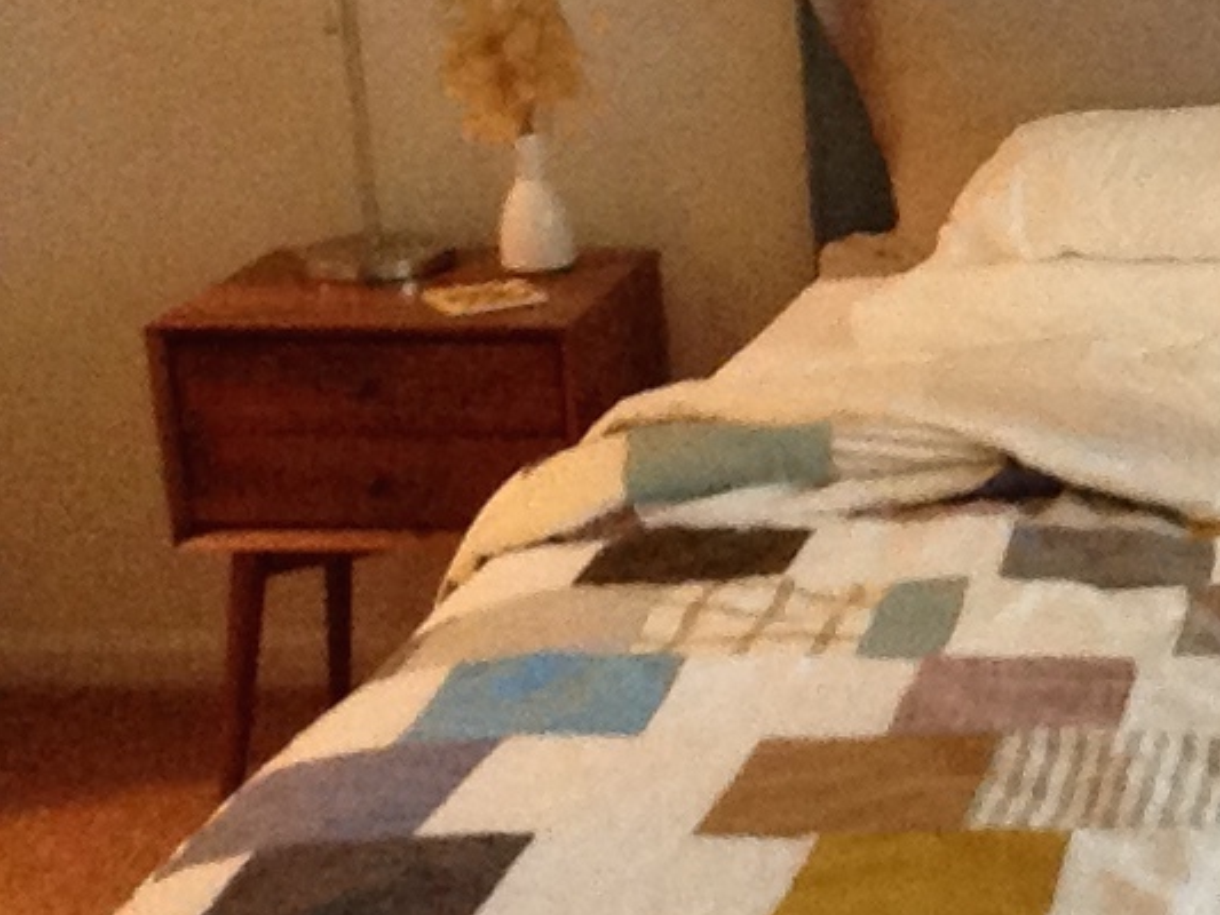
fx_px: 2961
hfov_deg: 21.6
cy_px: 462
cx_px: 1451
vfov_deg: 17.6
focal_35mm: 84
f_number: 2.4
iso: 250
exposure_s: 1/24
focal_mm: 2.18
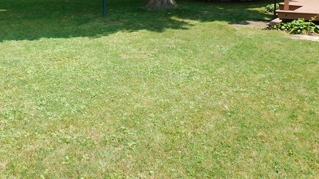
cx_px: 67
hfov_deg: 44.3
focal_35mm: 44
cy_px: 10
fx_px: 372
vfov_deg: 26.0
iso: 125
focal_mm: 4.3
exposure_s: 1/640
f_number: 3.3
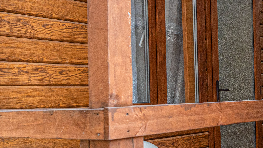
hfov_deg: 31.4
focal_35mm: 62
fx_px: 432
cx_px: 261
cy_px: 84
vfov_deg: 19.4
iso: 250
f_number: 3.2
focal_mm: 12
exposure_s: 1/60
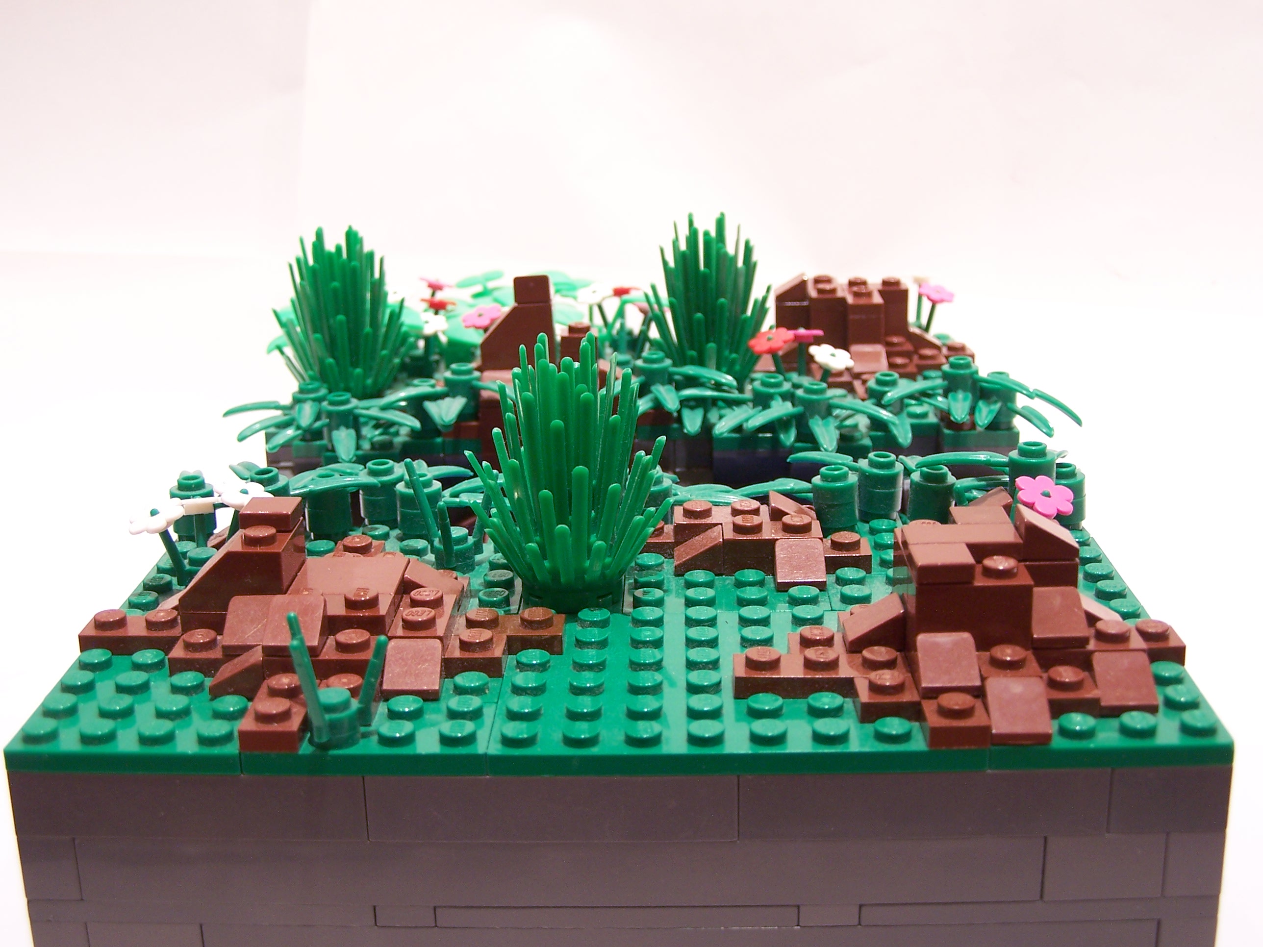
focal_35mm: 48
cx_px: 632
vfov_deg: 30.3
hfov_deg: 39.7
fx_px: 1751
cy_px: 474
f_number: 3
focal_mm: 8
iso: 80
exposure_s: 1/3
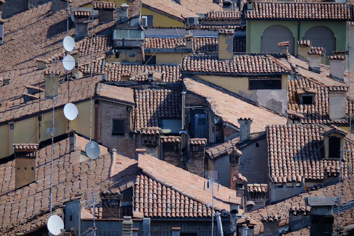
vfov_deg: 4.0
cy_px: 118
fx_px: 3392
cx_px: 177
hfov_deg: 6.0
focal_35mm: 345
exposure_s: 1/340
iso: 500
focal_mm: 230
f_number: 6.7
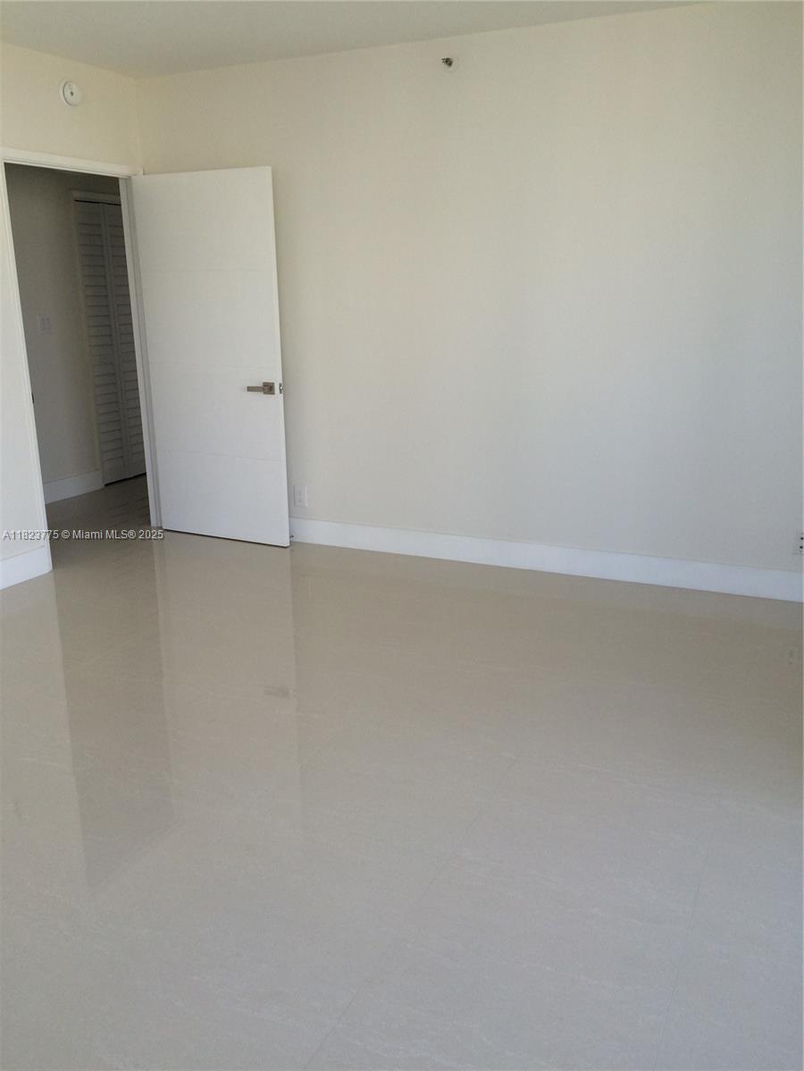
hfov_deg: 48.2
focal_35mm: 29
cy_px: 536
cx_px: 402
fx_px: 898
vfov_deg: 61.7
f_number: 2.2
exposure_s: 1/120
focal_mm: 4.15
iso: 40
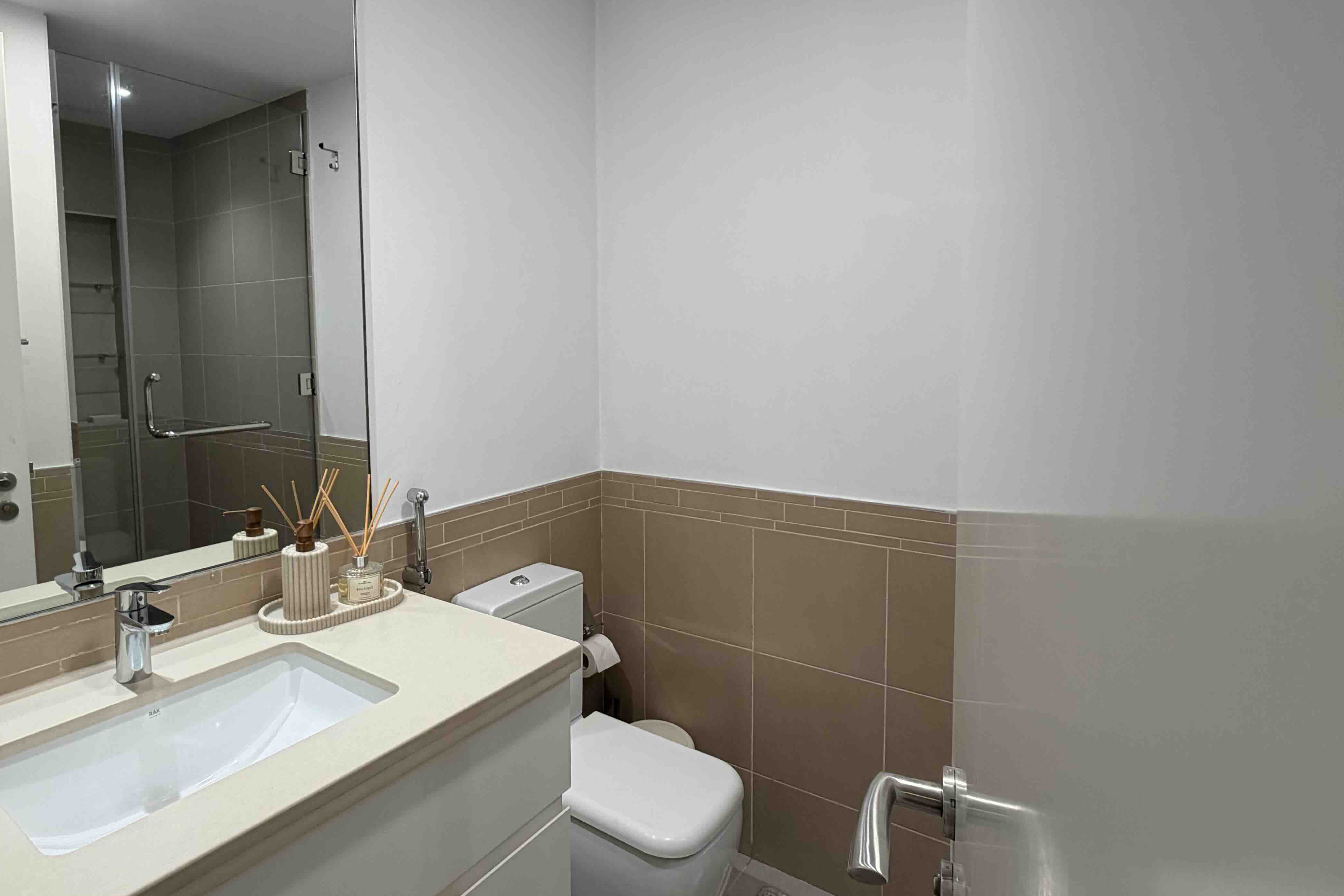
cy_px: 387
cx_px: 557
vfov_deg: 61.7
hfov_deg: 83.2
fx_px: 747
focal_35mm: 20
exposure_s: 1/100
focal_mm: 2.22
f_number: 2.2
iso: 125
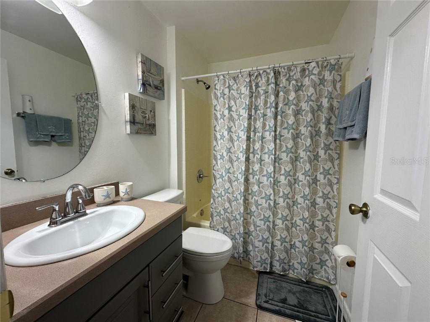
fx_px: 174
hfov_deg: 102.1
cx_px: 215
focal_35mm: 14
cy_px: 161
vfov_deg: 85.7
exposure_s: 1/120
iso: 160
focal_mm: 2.22
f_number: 2.2
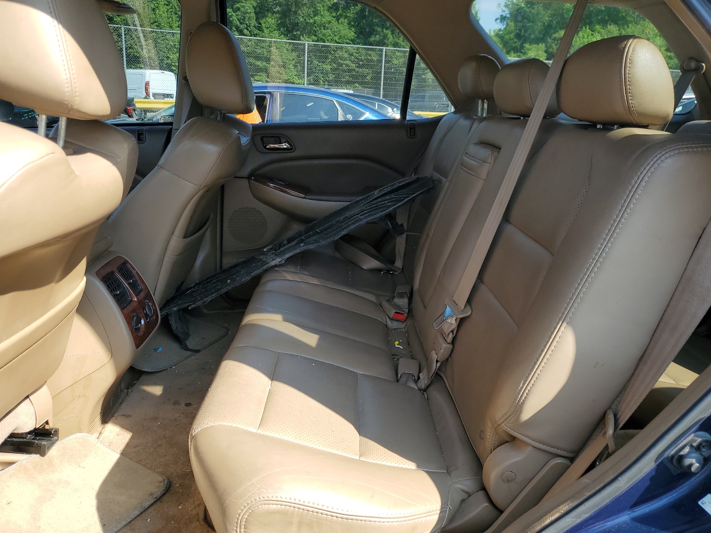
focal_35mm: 26
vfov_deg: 53.1
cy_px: 266
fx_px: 534
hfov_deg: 67.3
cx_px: 356
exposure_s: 1/556
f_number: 1.5
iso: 50
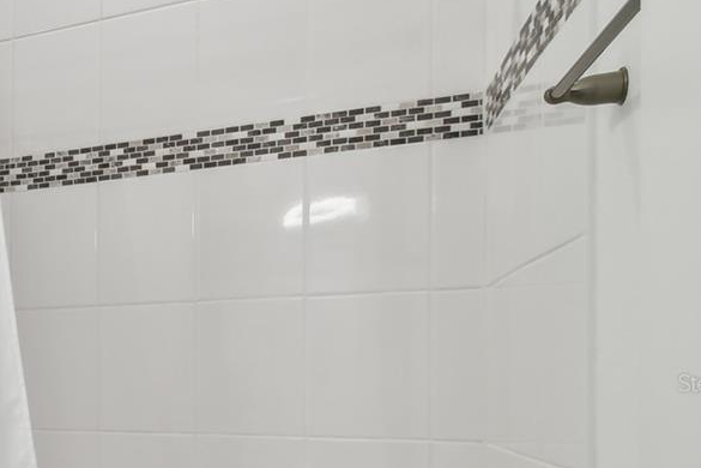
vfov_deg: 31.7
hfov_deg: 35.3
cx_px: -174
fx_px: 798
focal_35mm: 41
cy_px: 383
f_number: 7.1
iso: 100
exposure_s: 1/8
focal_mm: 10
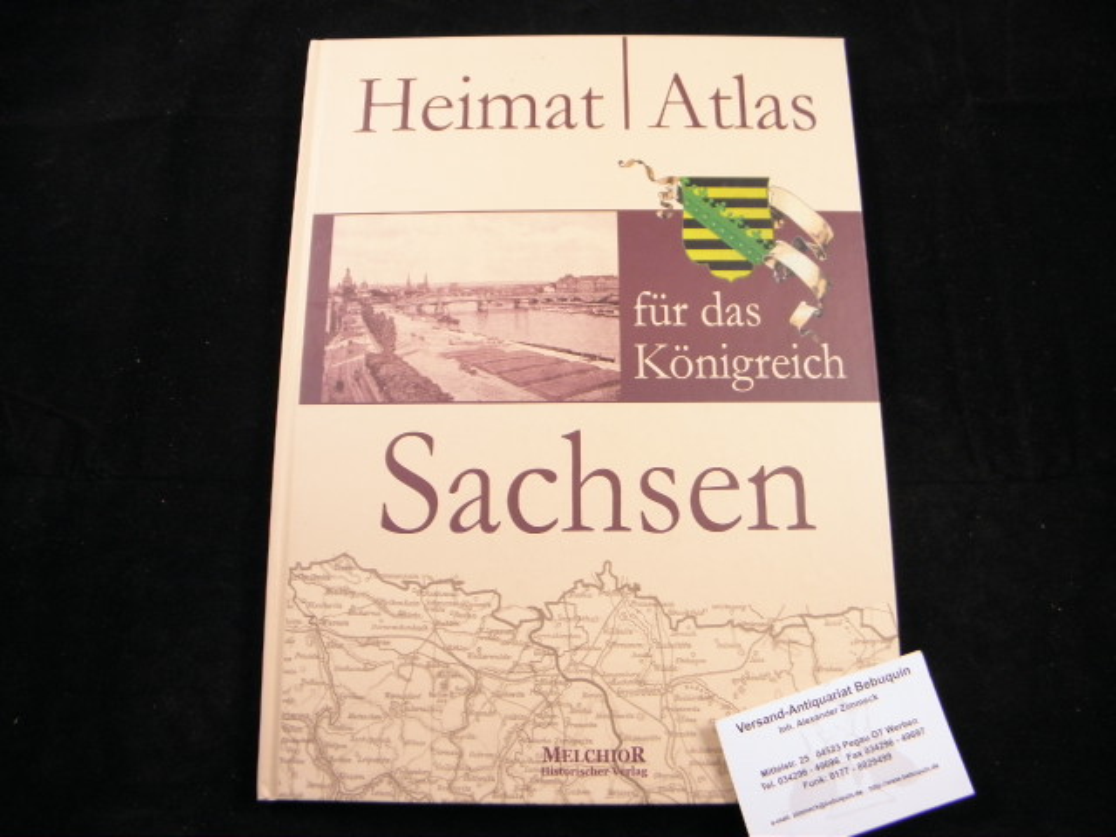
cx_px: 558
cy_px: 418
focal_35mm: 29
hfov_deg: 61.7
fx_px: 935
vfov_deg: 48.2
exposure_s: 1/30
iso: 160
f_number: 3.5
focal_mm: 5.2
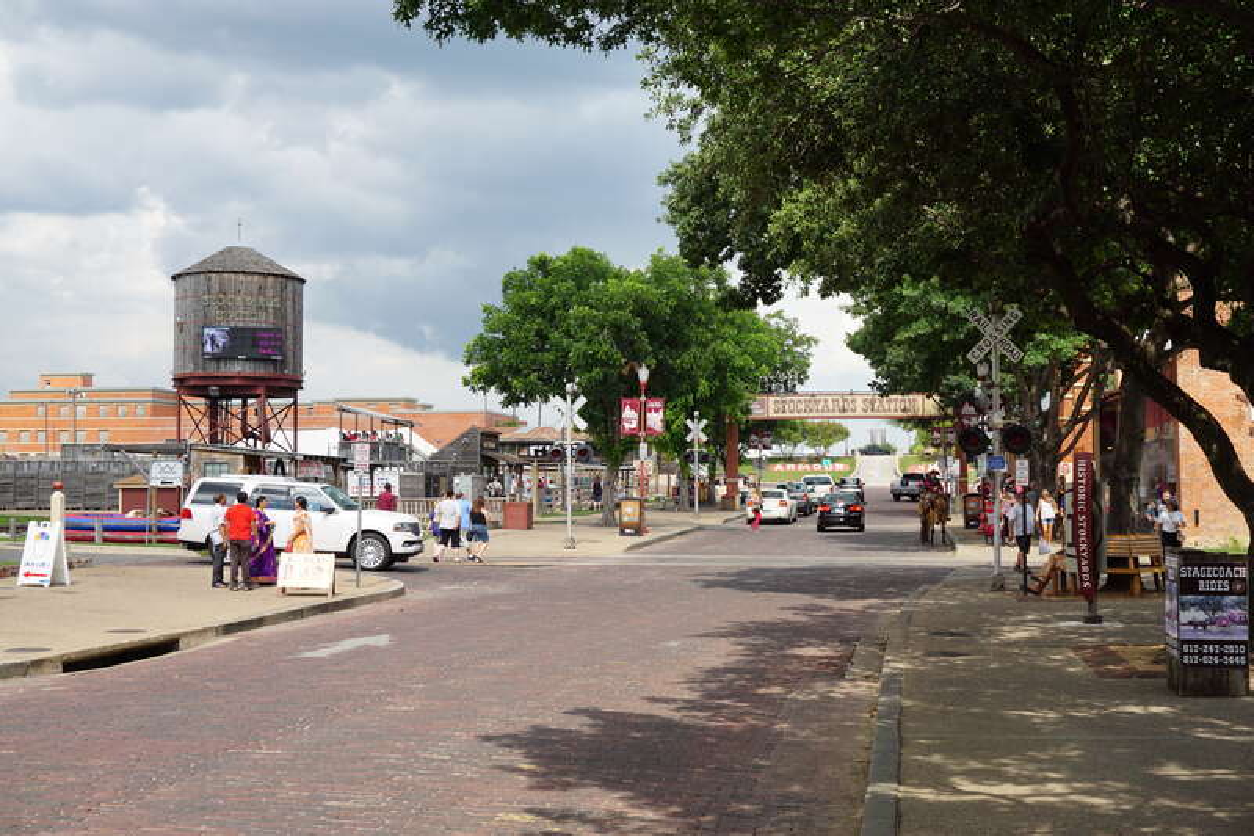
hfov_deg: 42.3
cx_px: 627
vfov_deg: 28.9
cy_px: 418
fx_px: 1619
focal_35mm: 46
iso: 100
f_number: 10
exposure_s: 1/100
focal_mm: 31
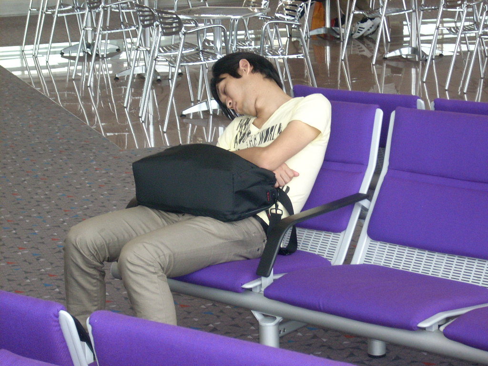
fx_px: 1311
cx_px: 244
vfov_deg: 15.9
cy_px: 183
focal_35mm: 93
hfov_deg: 21.1
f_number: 4.7
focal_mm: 15.3
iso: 200
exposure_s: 1/30
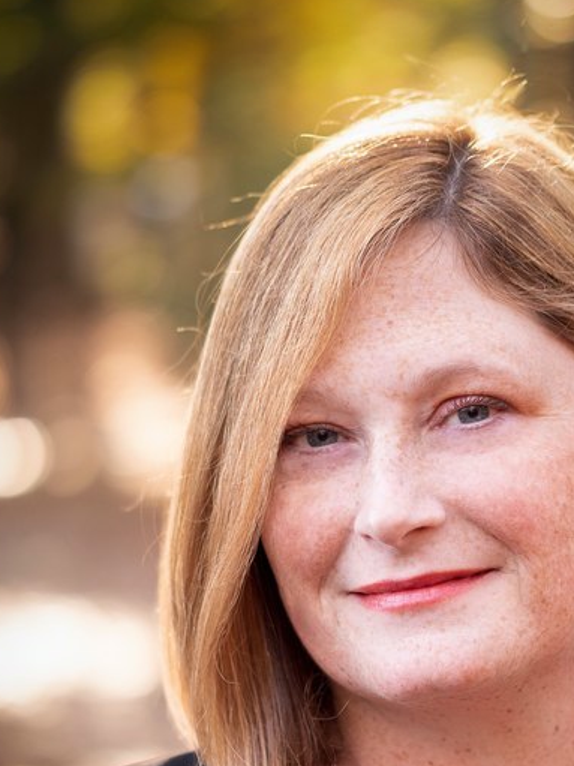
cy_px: 630
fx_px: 3473
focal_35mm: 157
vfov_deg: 12.5
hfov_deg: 9.4
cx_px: 406
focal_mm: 43
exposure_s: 1/320
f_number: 1.2
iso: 200
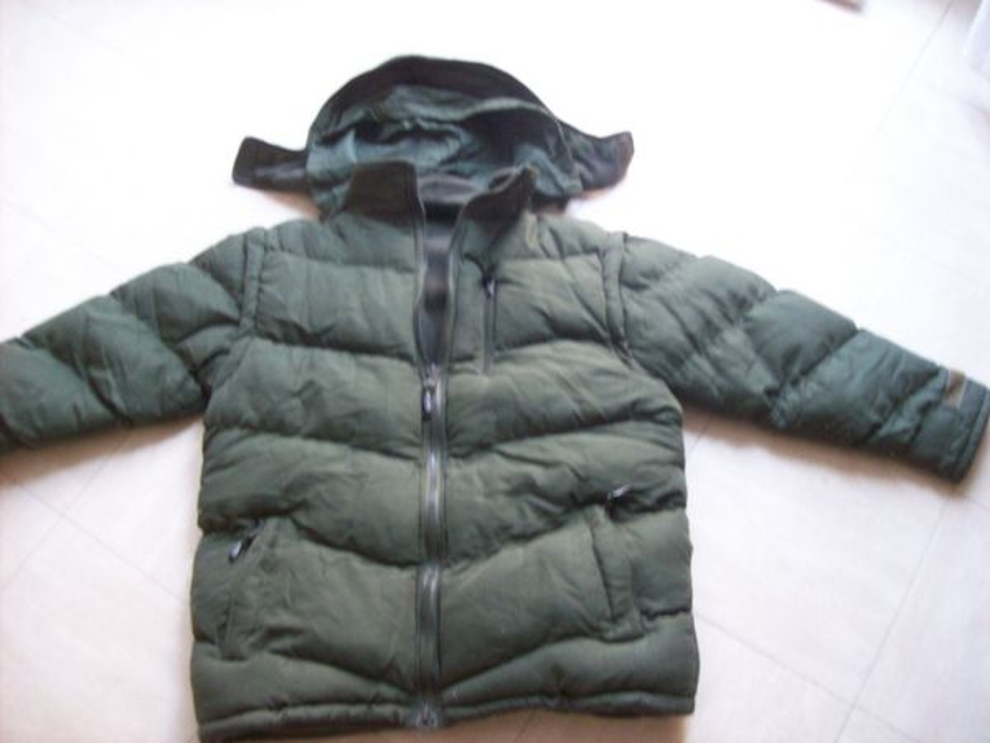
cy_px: 372
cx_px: 495
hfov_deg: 51.4
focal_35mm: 36
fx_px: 1030
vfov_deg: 39.7
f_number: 2.7
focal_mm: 6
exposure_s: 1/8
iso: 200
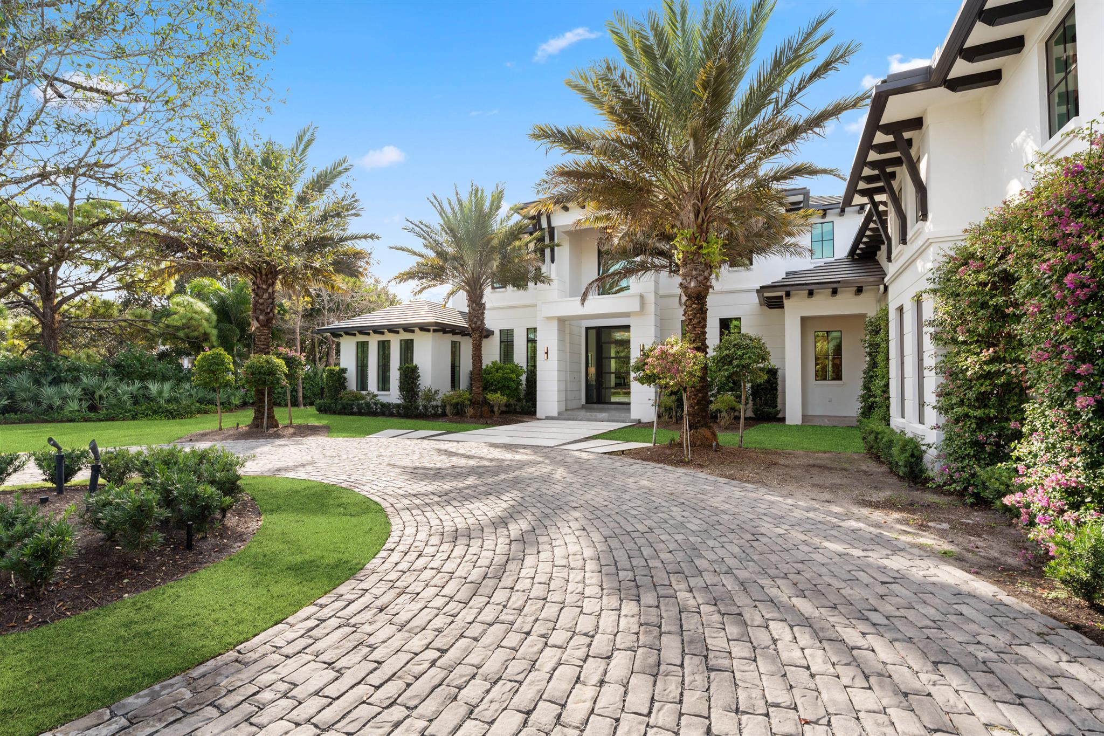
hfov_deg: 94.6
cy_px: 368
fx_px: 509
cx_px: 552
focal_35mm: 17
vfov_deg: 71.7
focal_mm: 16.6
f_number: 9
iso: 250
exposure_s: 1/100
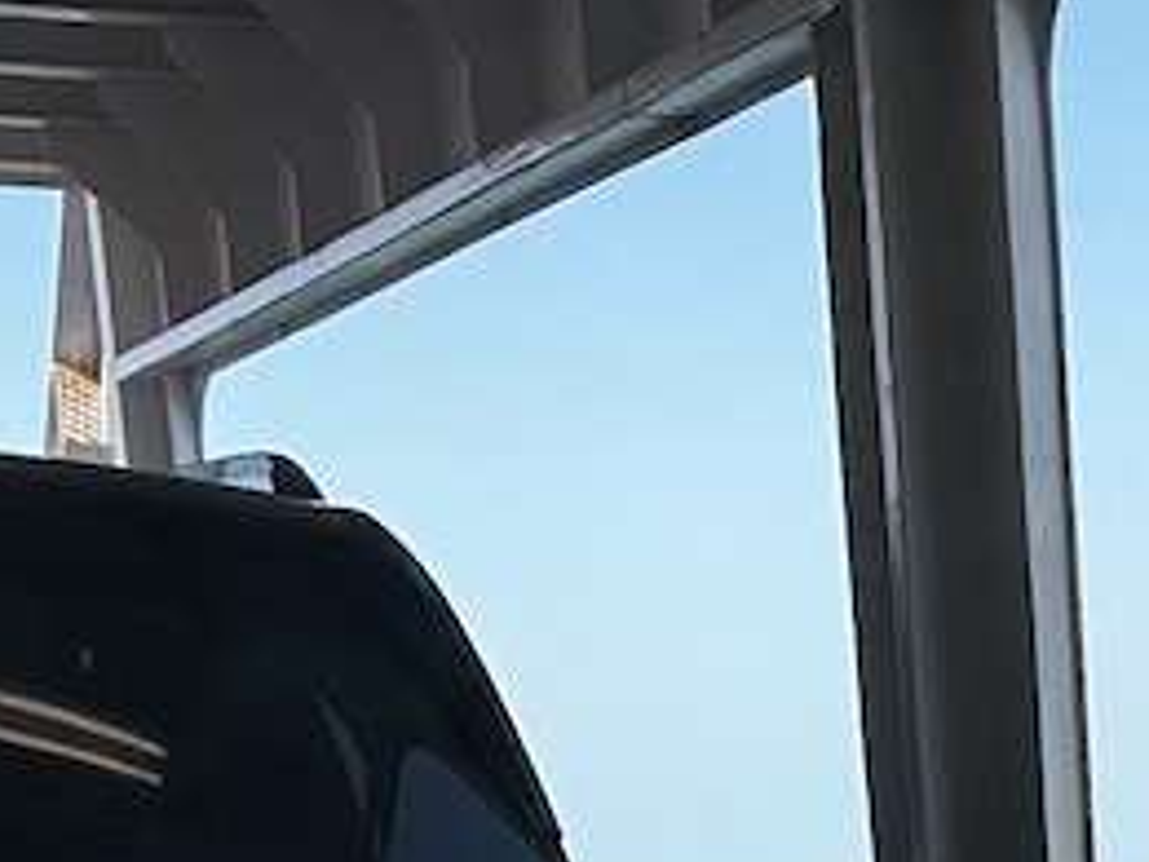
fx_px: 3917
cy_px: 1693
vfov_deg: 11.4
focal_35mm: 118
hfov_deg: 16.5
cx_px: 1016
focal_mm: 6.86
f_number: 1.78
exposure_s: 1/2028
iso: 80
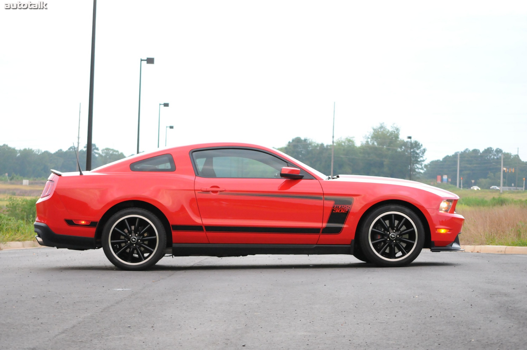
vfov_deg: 16.5
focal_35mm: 82
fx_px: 1206
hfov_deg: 24.6
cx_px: 264
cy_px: 175
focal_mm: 55
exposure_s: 1/60
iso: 2000
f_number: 5.6
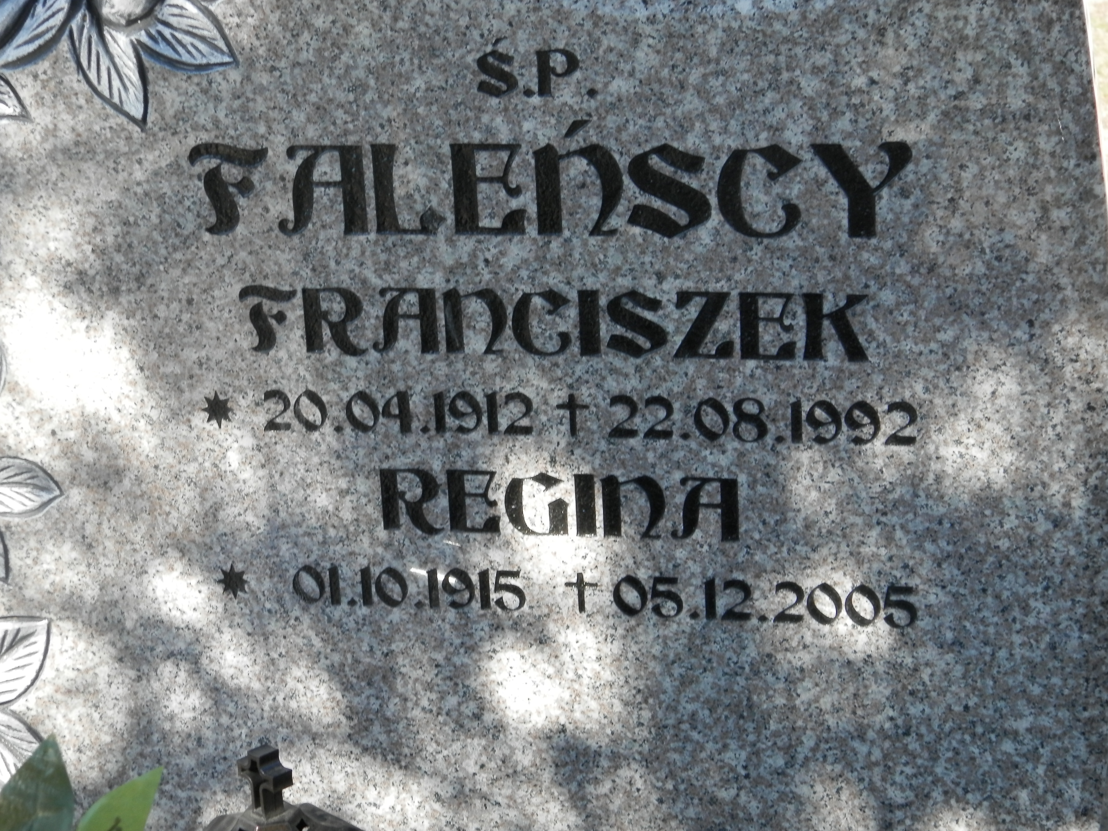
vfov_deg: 18.0
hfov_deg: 23.8
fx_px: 2625
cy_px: 416
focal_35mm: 82
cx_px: 554
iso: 100
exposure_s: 1/160
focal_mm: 14.6
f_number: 4.2
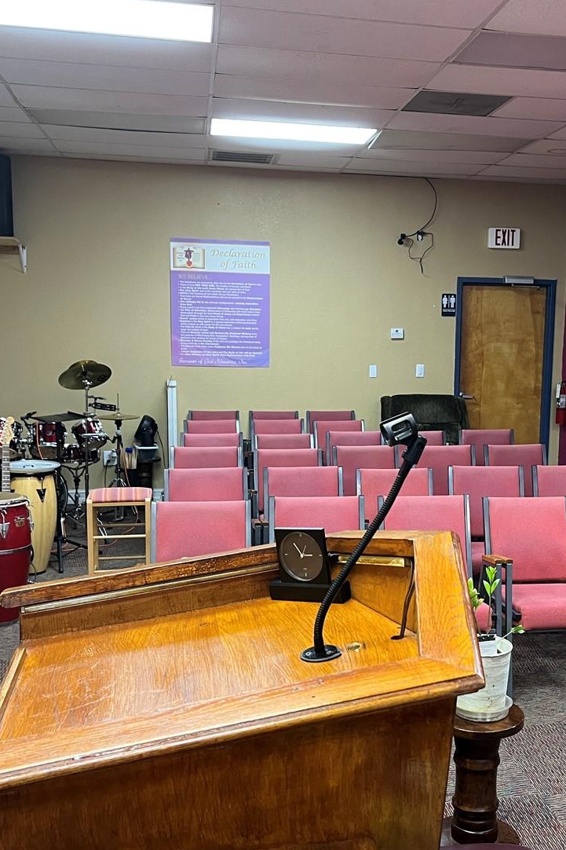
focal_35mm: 40
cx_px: 395
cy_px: 457
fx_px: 944
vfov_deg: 48.4
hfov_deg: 33.0
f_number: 1.6
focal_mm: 5.1
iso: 200
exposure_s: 1/60
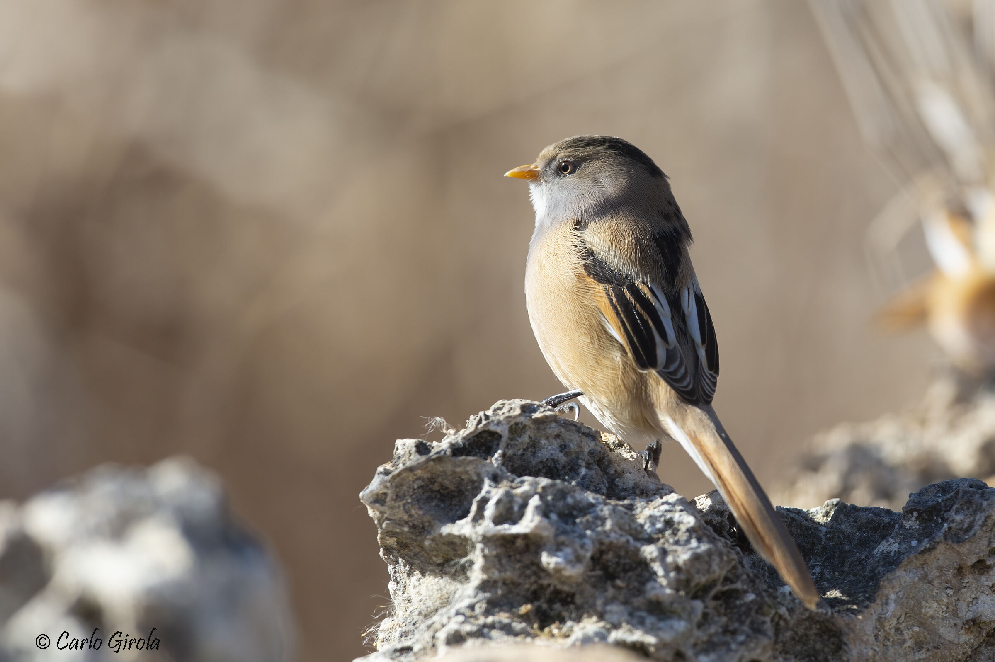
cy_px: 331
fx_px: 16572
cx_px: 498
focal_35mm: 600
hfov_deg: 3.4
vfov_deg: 2.3
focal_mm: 600
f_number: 6.3
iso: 1000
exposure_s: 1/1000
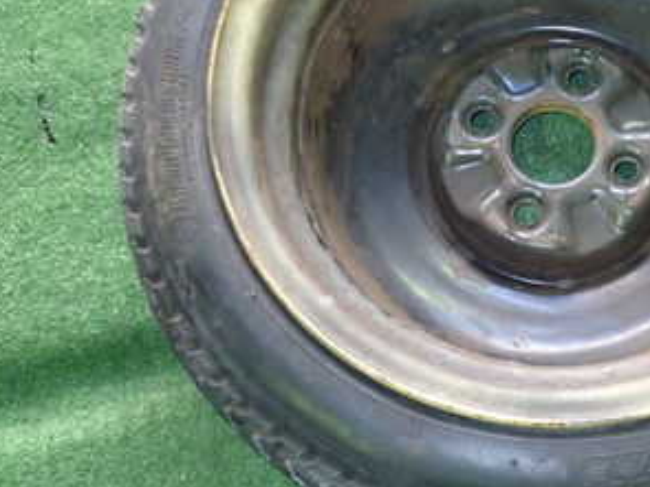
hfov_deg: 30.7
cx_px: 540
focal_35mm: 61
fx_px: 1145
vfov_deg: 23.9
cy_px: 174
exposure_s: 1/5
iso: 400
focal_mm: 5.4
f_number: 6.3
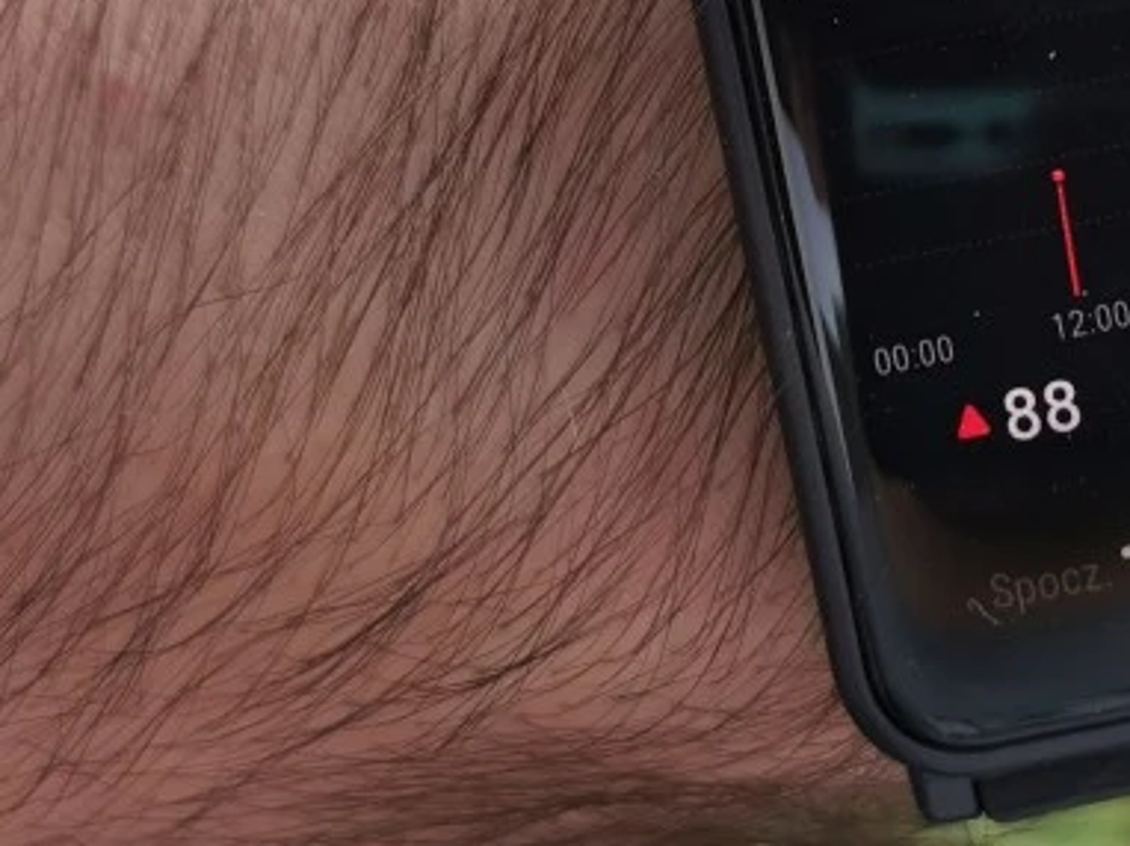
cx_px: 1018
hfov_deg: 21.8
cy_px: 157
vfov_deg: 16.6
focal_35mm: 88
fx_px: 2871
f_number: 1.6
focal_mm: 5.56
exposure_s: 1/251
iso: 50
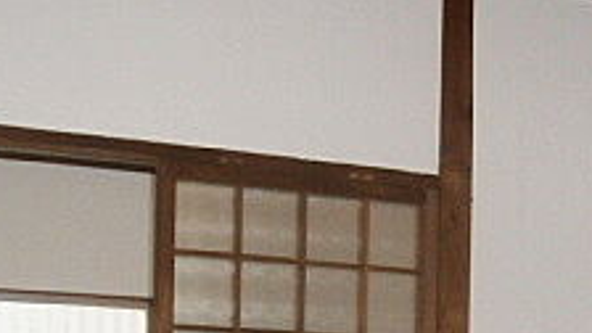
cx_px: 304
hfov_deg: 26.2
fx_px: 1271
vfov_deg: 14.1
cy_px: 484
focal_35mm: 81
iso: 400
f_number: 2.8
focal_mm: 4.7
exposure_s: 1/250
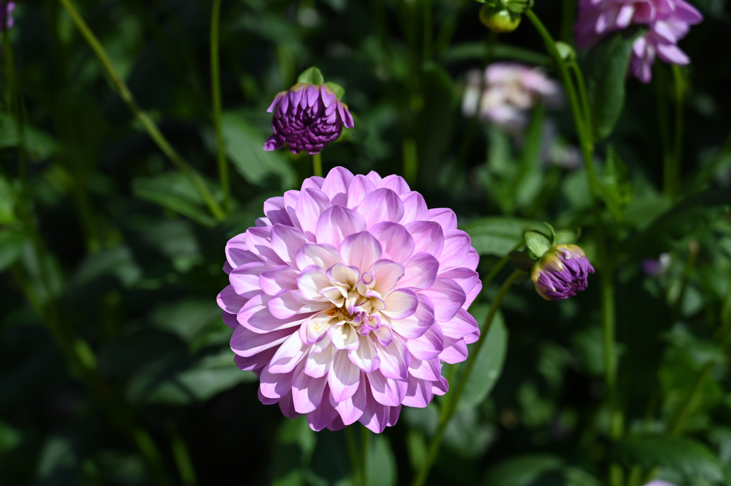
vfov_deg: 25.5
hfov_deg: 37.5
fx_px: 1075
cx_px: 366
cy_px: 243
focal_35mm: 53
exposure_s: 1/3200
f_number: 4
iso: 200
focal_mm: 53
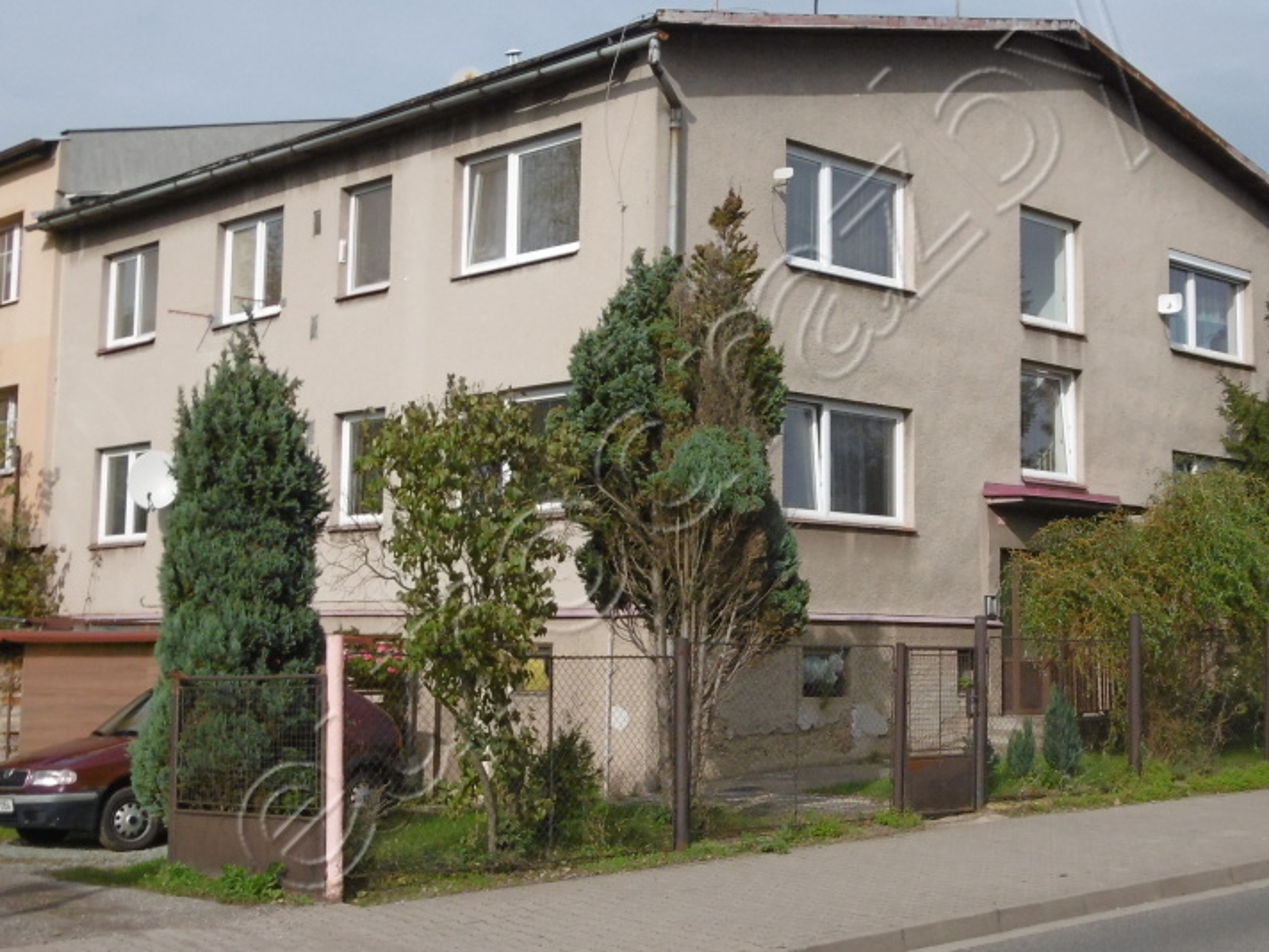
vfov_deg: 31.3
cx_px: 706
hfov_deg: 41.2
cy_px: 328
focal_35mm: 46
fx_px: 1686
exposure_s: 1/320
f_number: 8.8
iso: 100
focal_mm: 5.8
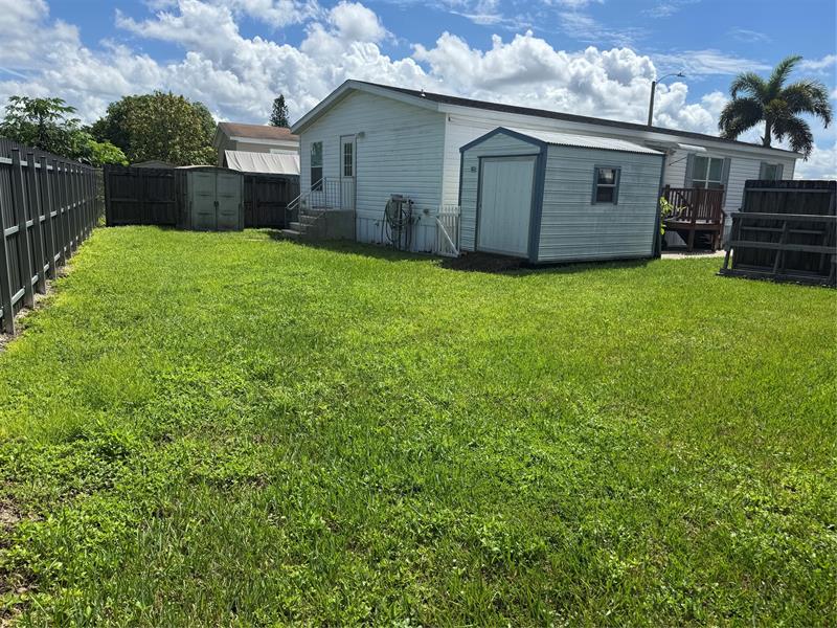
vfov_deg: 56.8
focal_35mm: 24
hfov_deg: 71.6
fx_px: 580
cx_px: 418
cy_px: 314
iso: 80
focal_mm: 6.76
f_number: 1.78
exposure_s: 1/4950
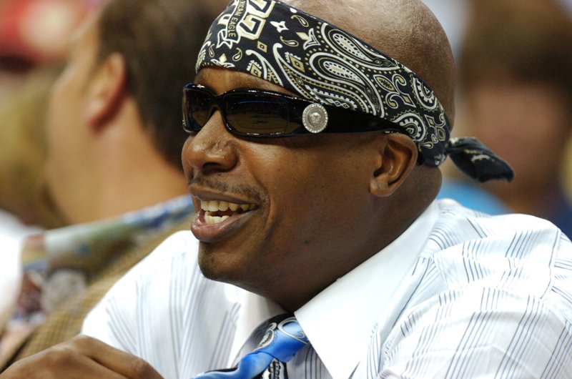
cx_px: 286
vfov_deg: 3.0
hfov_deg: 4.6
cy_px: 190
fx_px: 7136
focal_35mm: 450
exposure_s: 1/250
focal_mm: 300
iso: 1250
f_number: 3
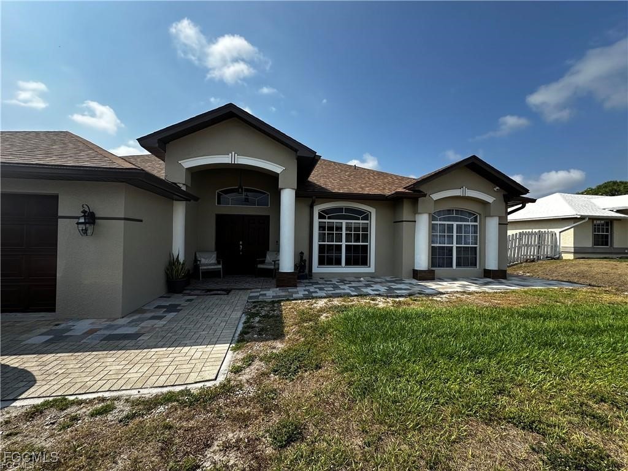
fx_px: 254
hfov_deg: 102.1
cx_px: 314
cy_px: 236
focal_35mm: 14
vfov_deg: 85.7
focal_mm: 2.22
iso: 40
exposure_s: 1/1171
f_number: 2.2
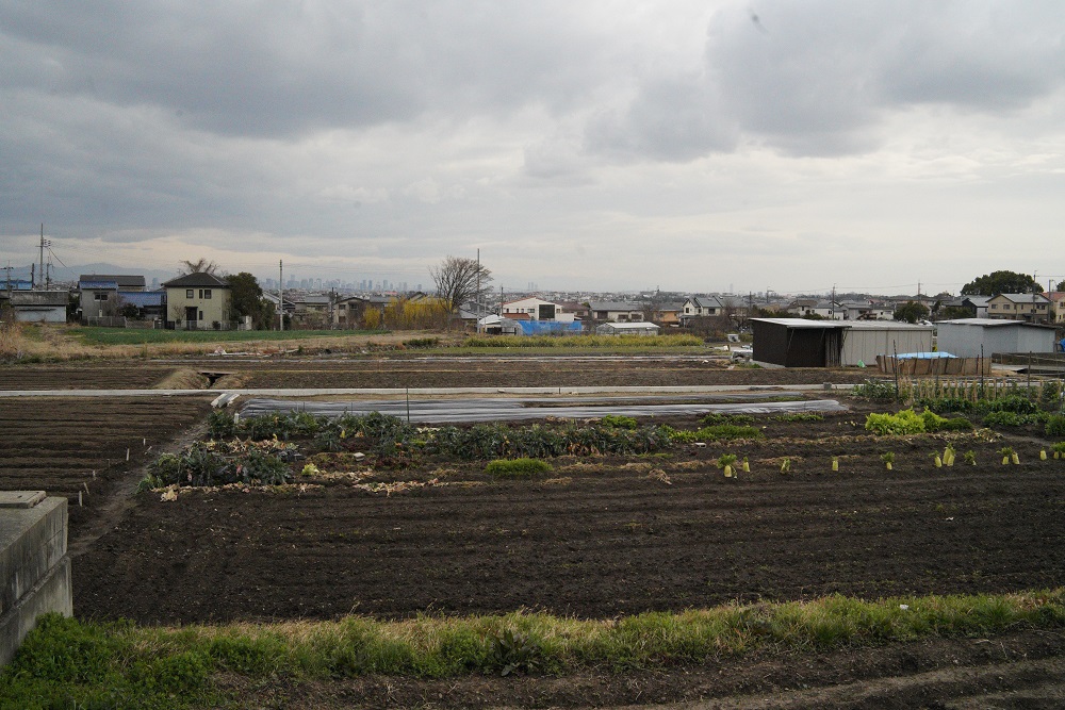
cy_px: 355
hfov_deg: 54.4
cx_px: 532
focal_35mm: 35
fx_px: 1035
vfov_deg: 37.9
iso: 10000
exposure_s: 1/4000
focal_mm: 35
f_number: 11
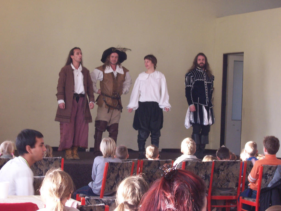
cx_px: 140
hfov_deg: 18.2
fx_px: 877
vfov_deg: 13.7
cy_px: 106
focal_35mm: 108
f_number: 5.6
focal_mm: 18
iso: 140
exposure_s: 1/15
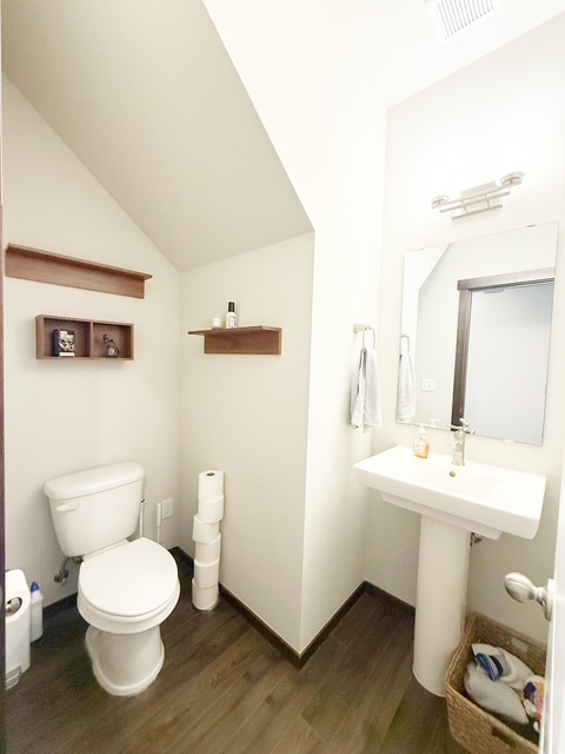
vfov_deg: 102.1
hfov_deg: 85.7
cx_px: 282
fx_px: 305
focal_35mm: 14
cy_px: 377
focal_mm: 2.22
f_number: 2.2
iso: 320
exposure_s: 1/60
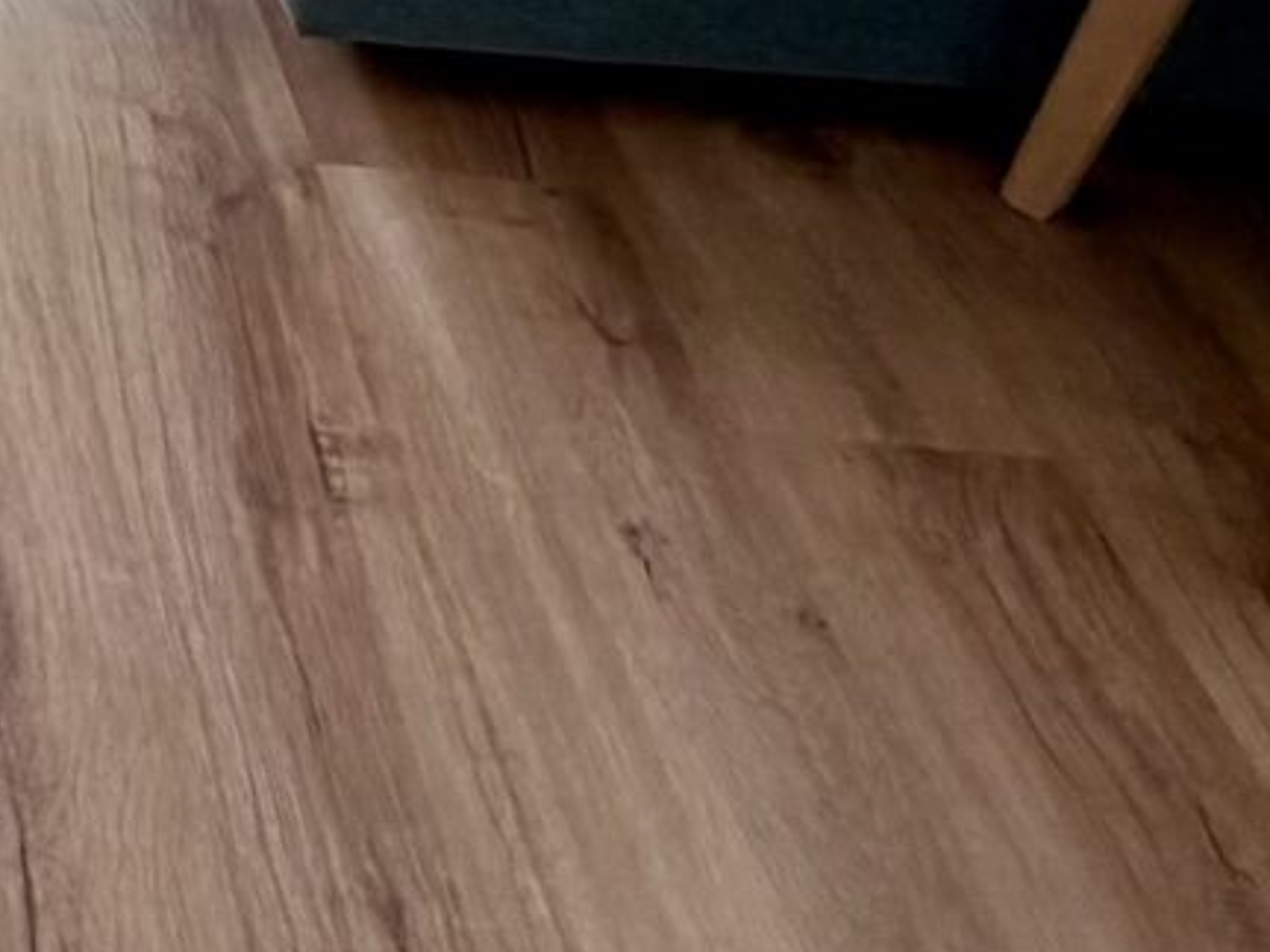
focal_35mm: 83
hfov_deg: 19.3
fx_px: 3045
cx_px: -847
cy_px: -755
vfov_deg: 15.4
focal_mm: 2.22
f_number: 2.2
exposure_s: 1/189
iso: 64
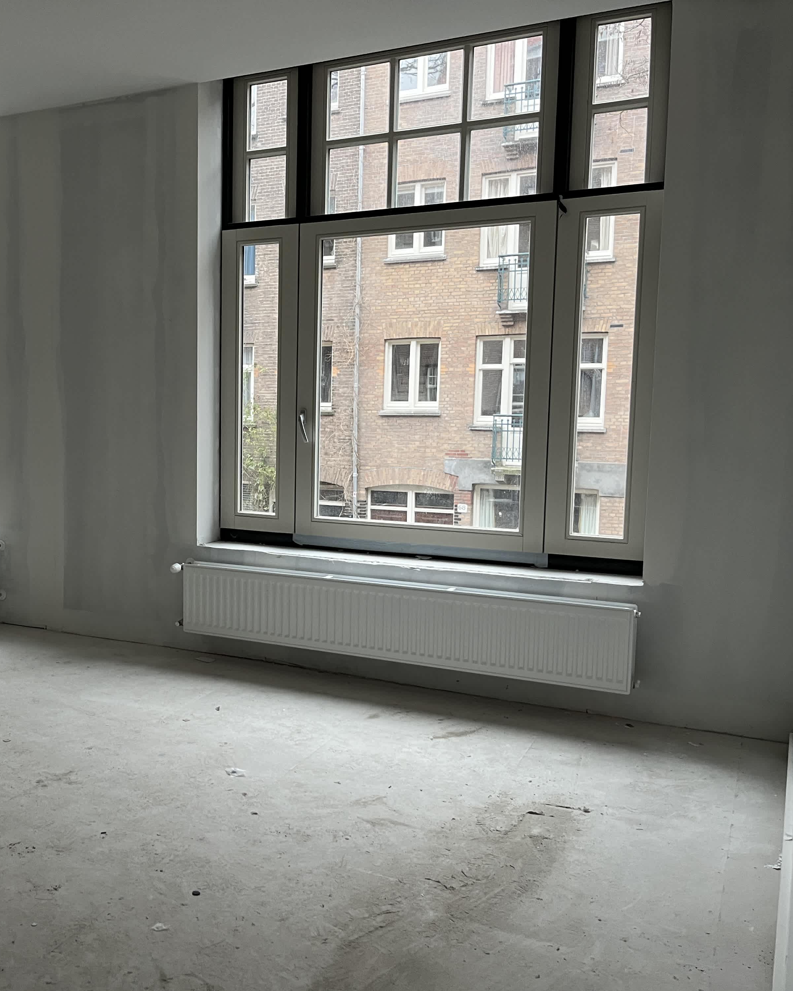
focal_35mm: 34
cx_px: 211
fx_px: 997
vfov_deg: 52.8
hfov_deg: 42.2
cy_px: 497
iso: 125
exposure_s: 1/50
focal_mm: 5.1
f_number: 1.6
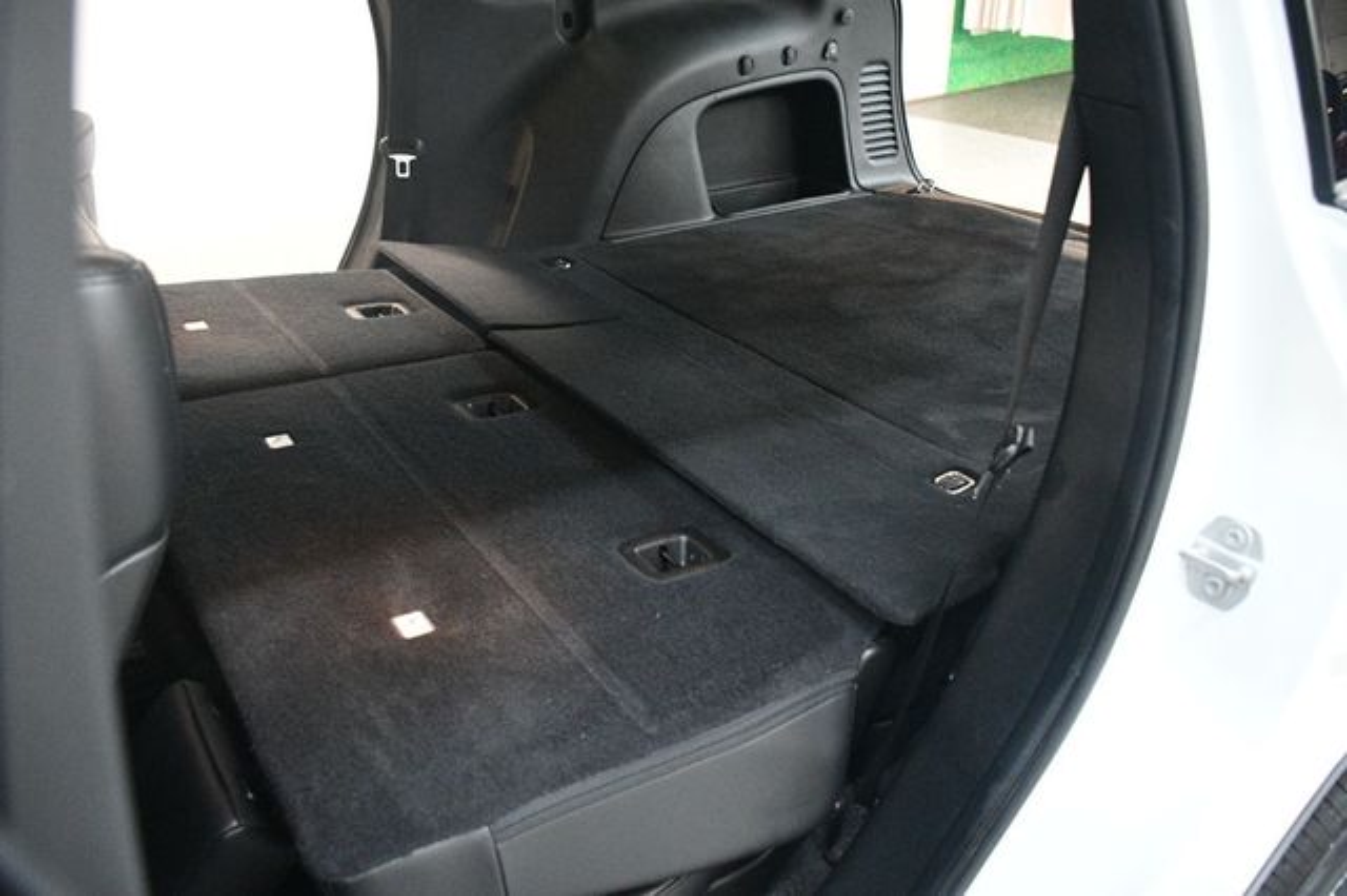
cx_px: 674
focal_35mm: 27
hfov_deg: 67.4
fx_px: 1010
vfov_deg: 47.9
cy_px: 448
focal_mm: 18
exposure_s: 1/60
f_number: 3.5
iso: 5000
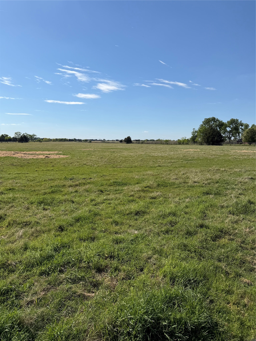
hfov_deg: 56.8
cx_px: 128
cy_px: 170
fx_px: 237
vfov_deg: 71.6
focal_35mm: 24
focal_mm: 6.76
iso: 80
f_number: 1.78
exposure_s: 1/7353
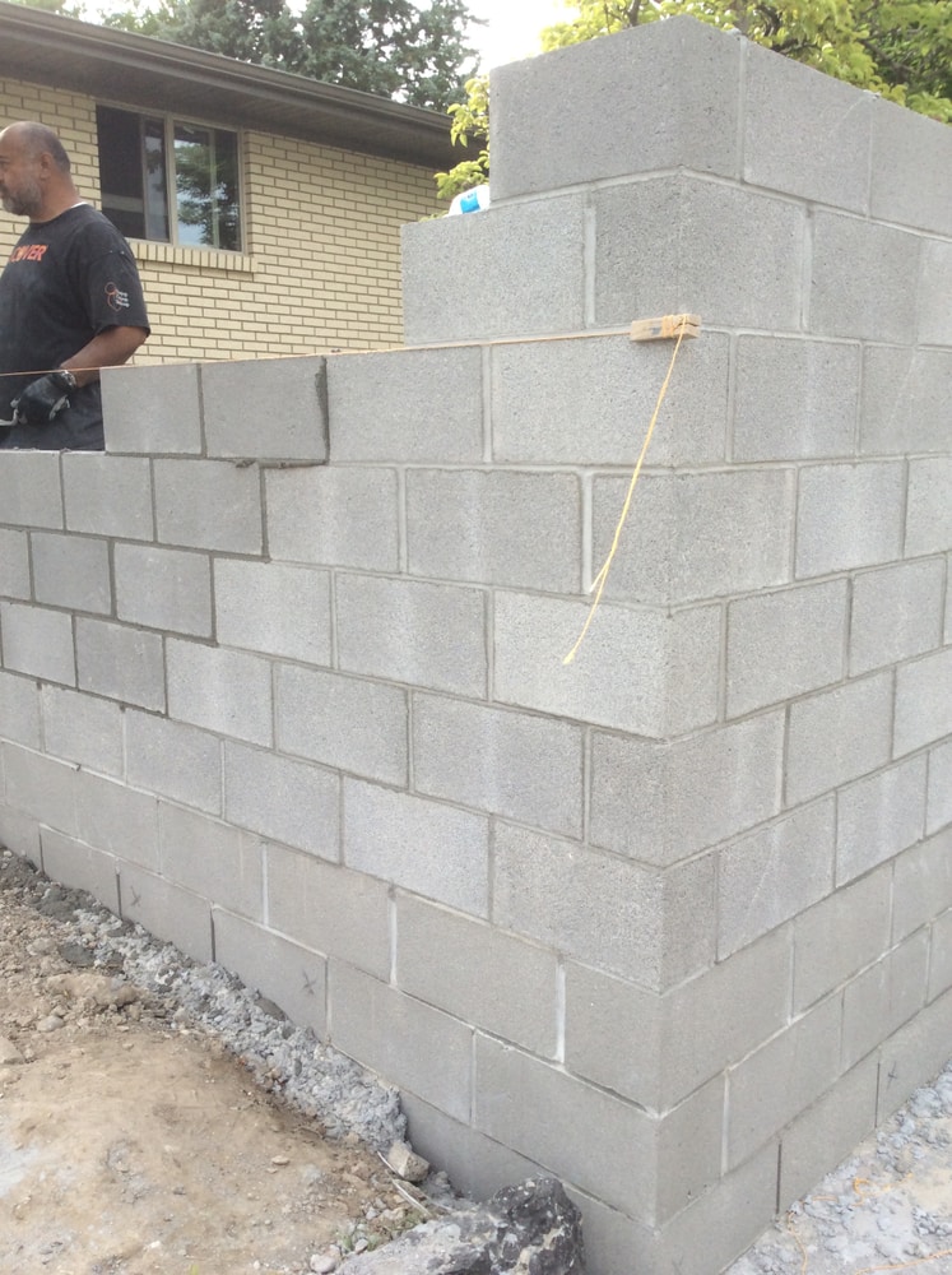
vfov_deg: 55.4
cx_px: 476
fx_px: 1213
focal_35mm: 33
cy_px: 638
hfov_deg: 42.8
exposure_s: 1/254
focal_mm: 3.3
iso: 32
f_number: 2.4
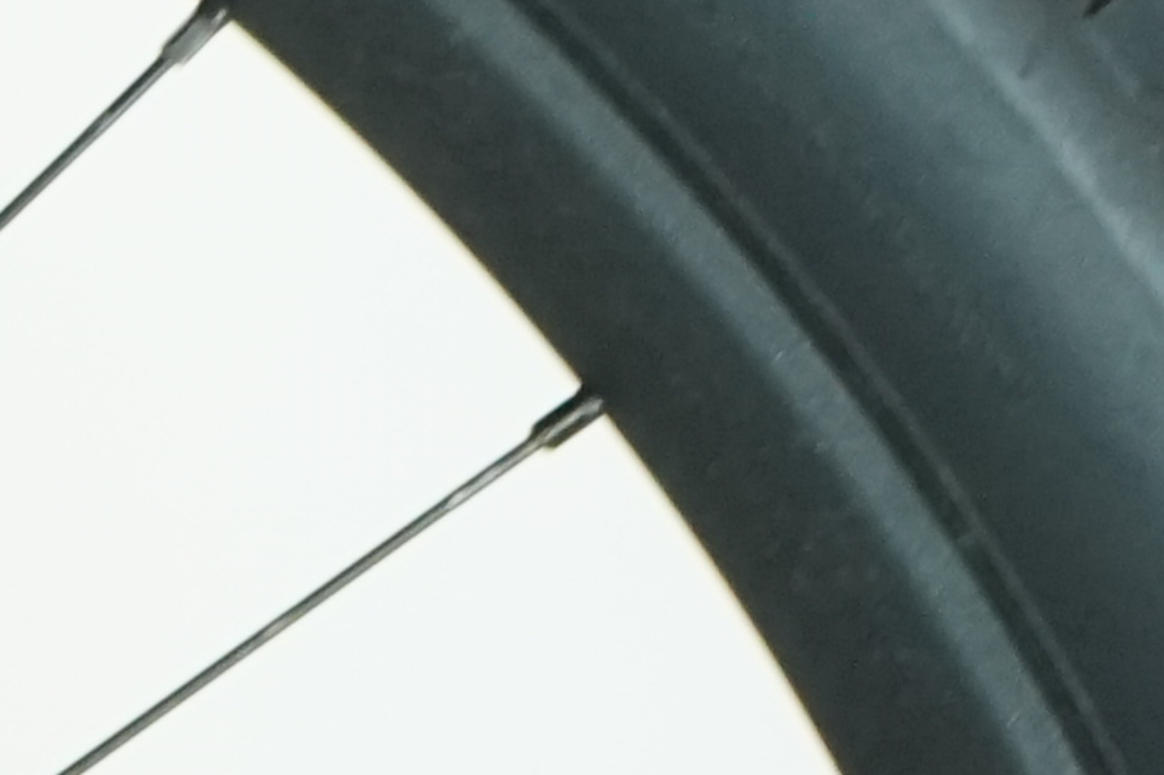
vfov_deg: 4.1
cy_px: -140
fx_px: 10829
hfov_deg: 5.6
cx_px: -2989
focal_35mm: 335
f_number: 6.3
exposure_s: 1/200
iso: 2000
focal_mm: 45
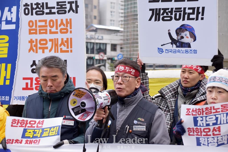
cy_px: 76
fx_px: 532
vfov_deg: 16.3
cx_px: 114
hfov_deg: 24.2
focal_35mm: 84
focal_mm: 56
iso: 200
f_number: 5
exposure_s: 1/400
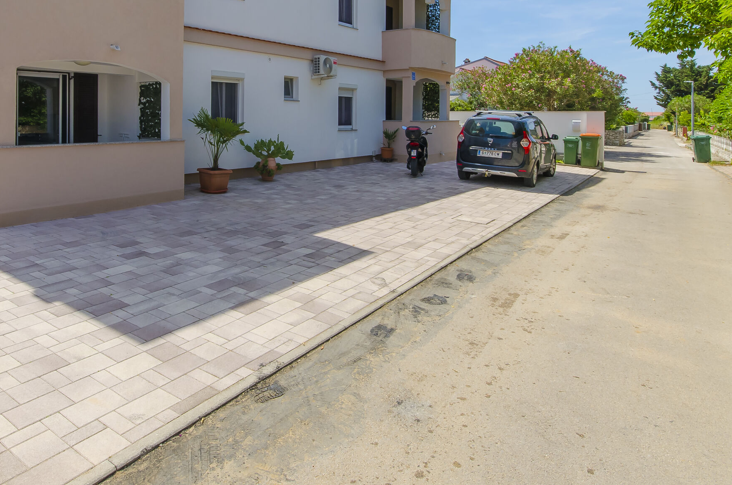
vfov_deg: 50.7
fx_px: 487
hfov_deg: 72.4
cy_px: 120
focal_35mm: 24
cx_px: 267
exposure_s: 1/200
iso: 100
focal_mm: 10
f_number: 11
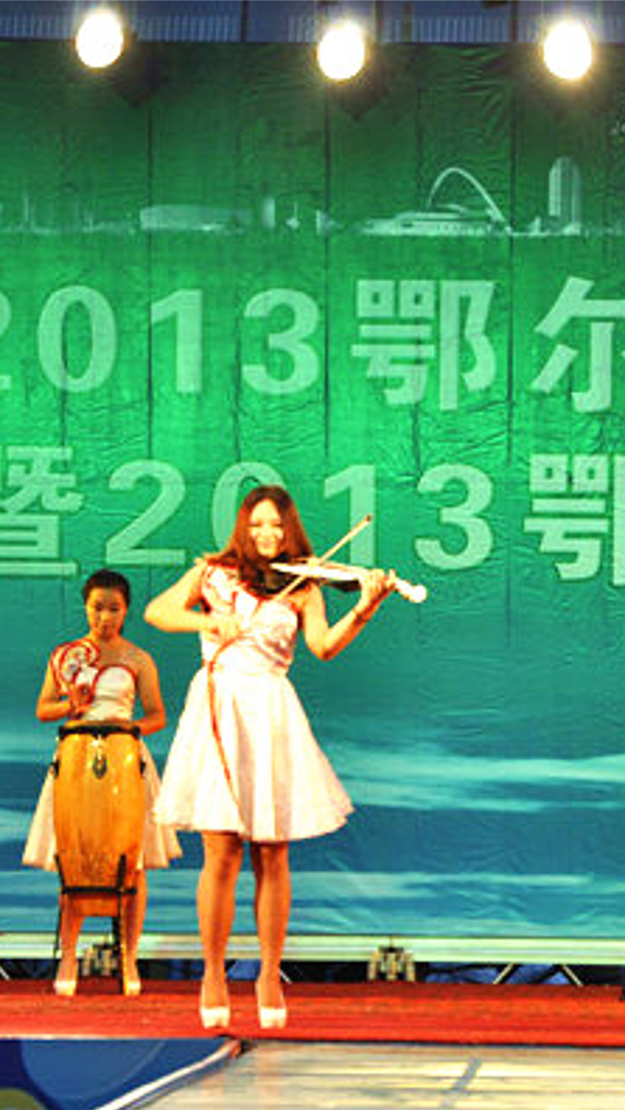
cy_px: 555
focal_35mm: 250
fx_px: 7353
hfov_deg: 4.9
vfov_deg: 8.6
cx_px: 381
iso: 400
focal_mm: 105
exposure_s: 1/80
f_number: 5.6
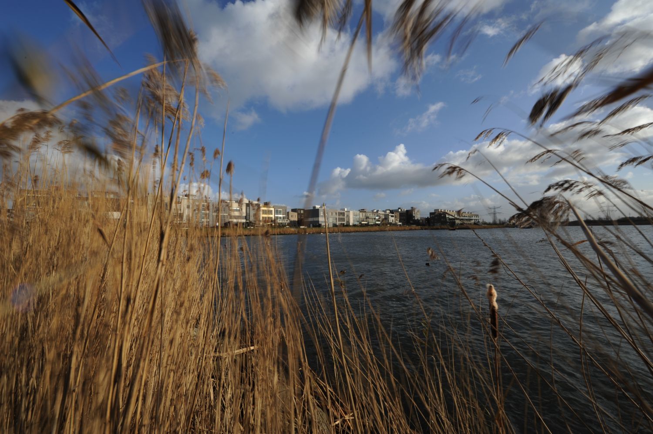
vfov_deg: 81.1
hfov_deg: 104.3
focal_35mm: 14
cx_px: 326
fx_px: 254
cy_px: 217
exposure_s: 1/50
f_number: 22
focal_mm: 14
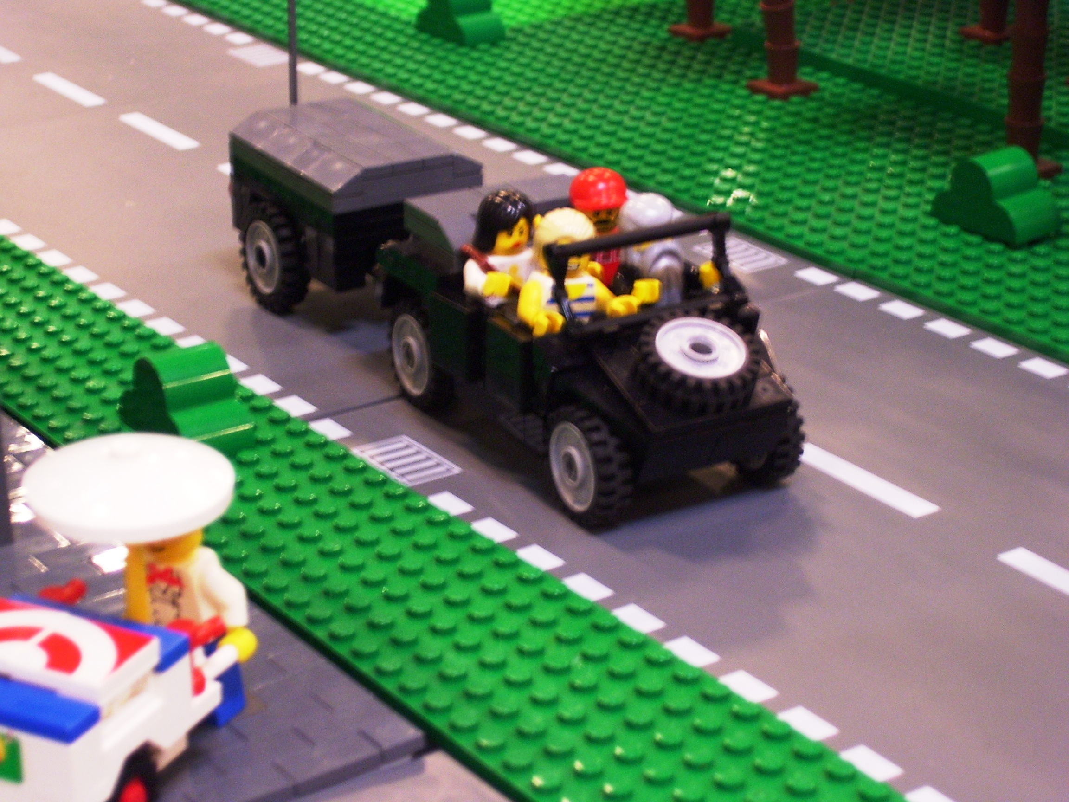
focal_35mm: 87
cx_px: 534
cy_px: 401
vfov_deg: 17.0
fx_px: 2687
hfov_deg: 22.5
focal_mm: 14.3
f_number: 4.3
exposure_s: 1/8
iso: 160
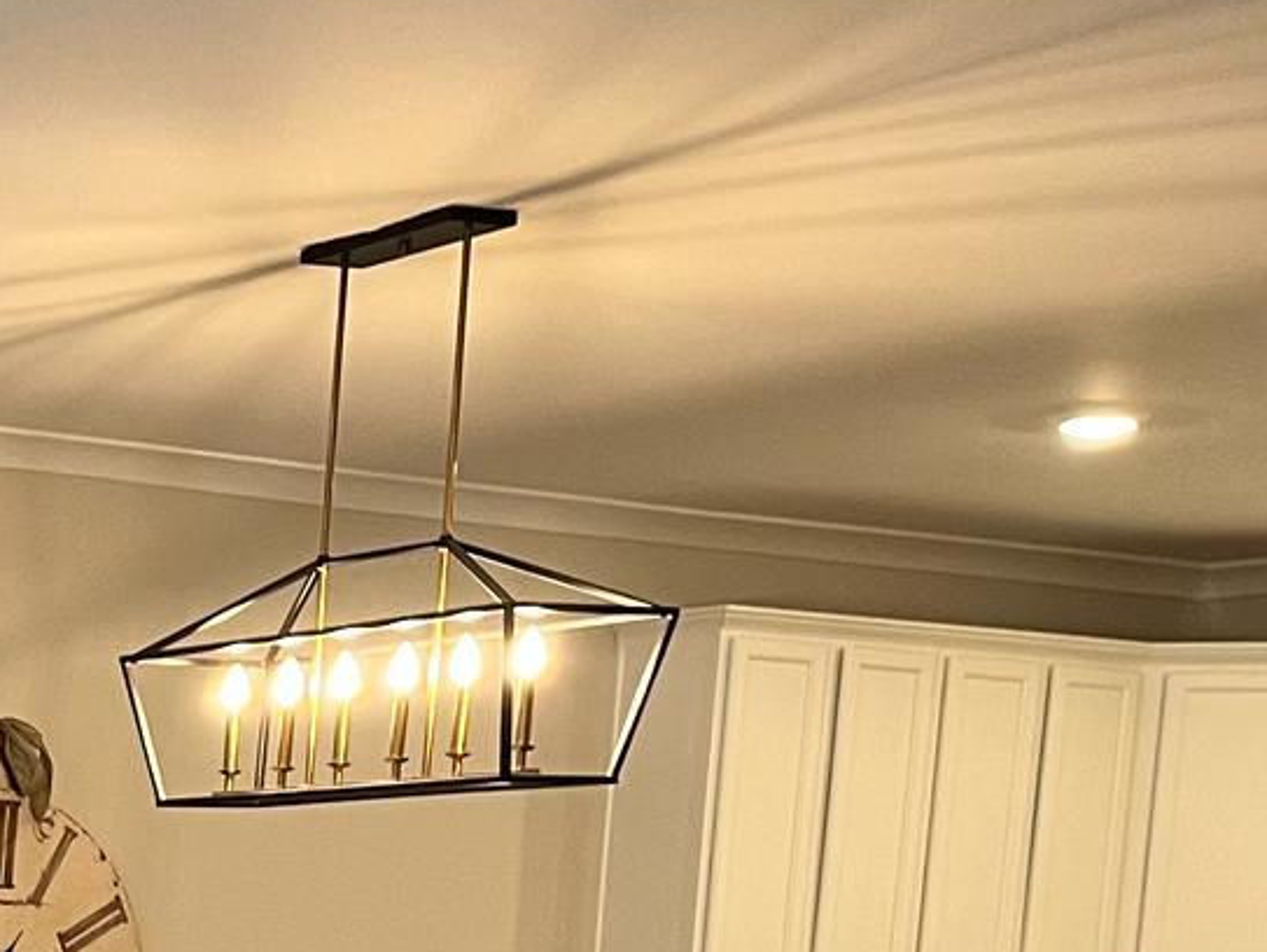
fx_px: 3589
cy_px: 1463
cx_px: -768
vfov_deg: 14.1
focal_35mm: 98
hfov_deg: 17.5
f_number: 1.6
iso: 100
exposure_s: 1/60
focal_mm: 5.1
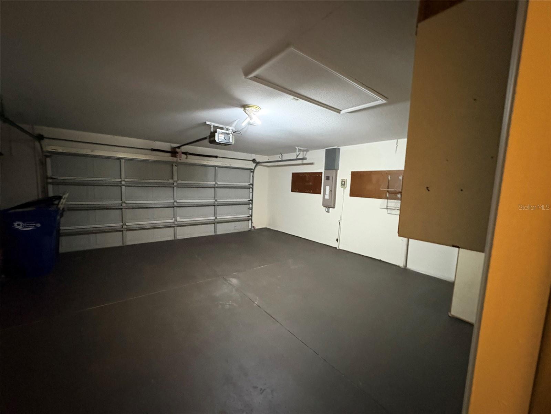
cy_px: 207
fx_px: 223
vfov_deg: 85.7
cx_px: 276
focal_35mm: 14
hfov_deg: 102.1
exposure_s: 1/40
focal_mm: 2.22
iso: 800
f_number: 2.2
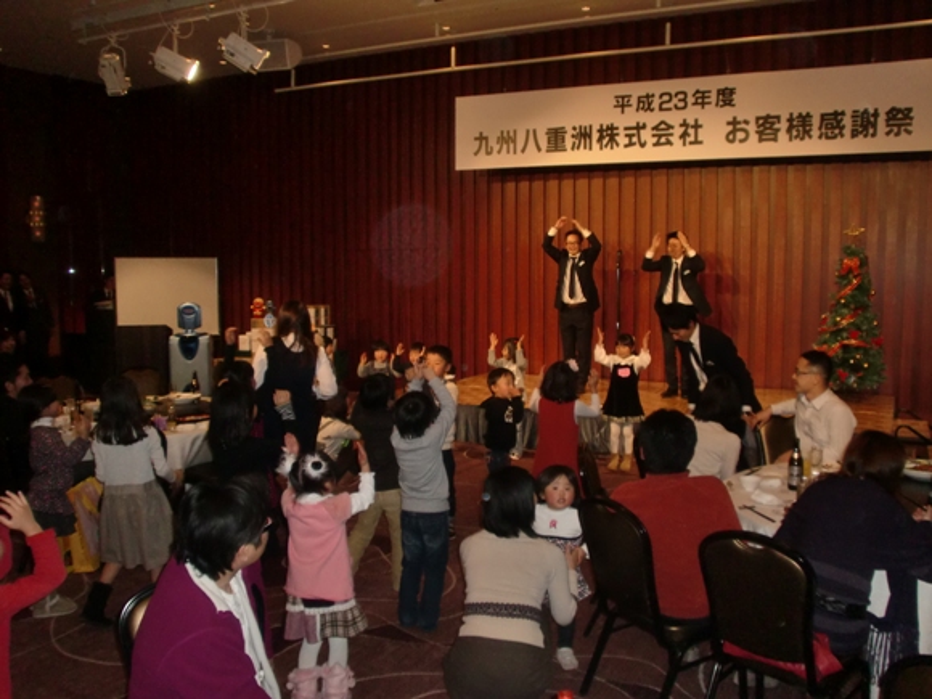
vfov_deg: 41.8
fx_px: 915
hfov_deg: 54.0
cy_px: 350
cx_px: 466
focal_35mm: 34
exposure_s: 1/60
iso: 200
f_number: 2.8
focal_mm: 5.58
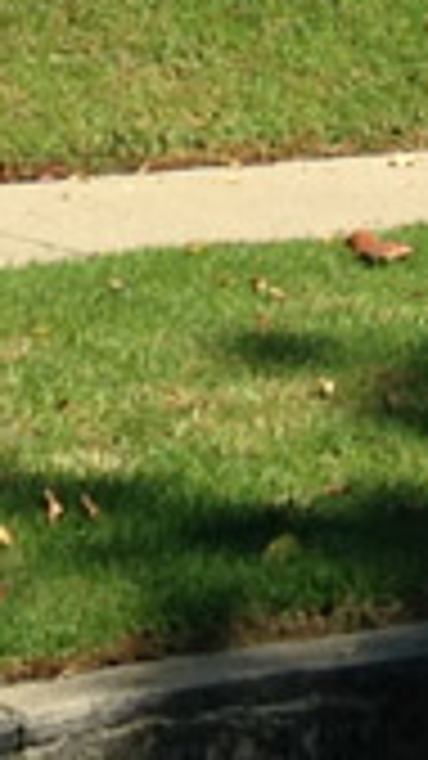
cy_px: -994
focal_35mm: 256
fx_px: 5168
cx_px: 532
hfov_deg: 4.7
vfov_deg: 7.9
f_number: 2.4
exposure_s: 1/1466
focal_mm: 4.12
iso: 50
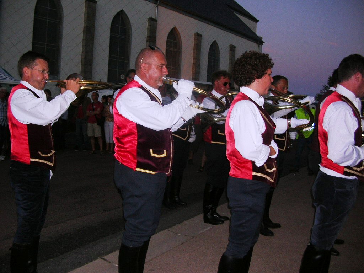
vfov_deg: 40.7
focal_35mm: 35
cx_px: 182
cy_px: 136
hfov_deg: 52.6
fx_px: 368
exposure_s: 1/60.1
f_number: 2.8
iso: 69
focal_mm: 5.8
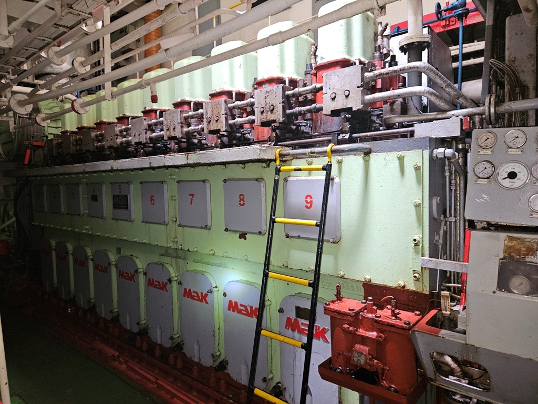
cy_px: 202
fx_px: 357
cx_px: 269
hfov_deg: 73.9
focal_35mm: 23
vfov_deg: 58.9
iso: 125
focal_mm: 5.4
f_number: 1.8
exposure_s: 1/17
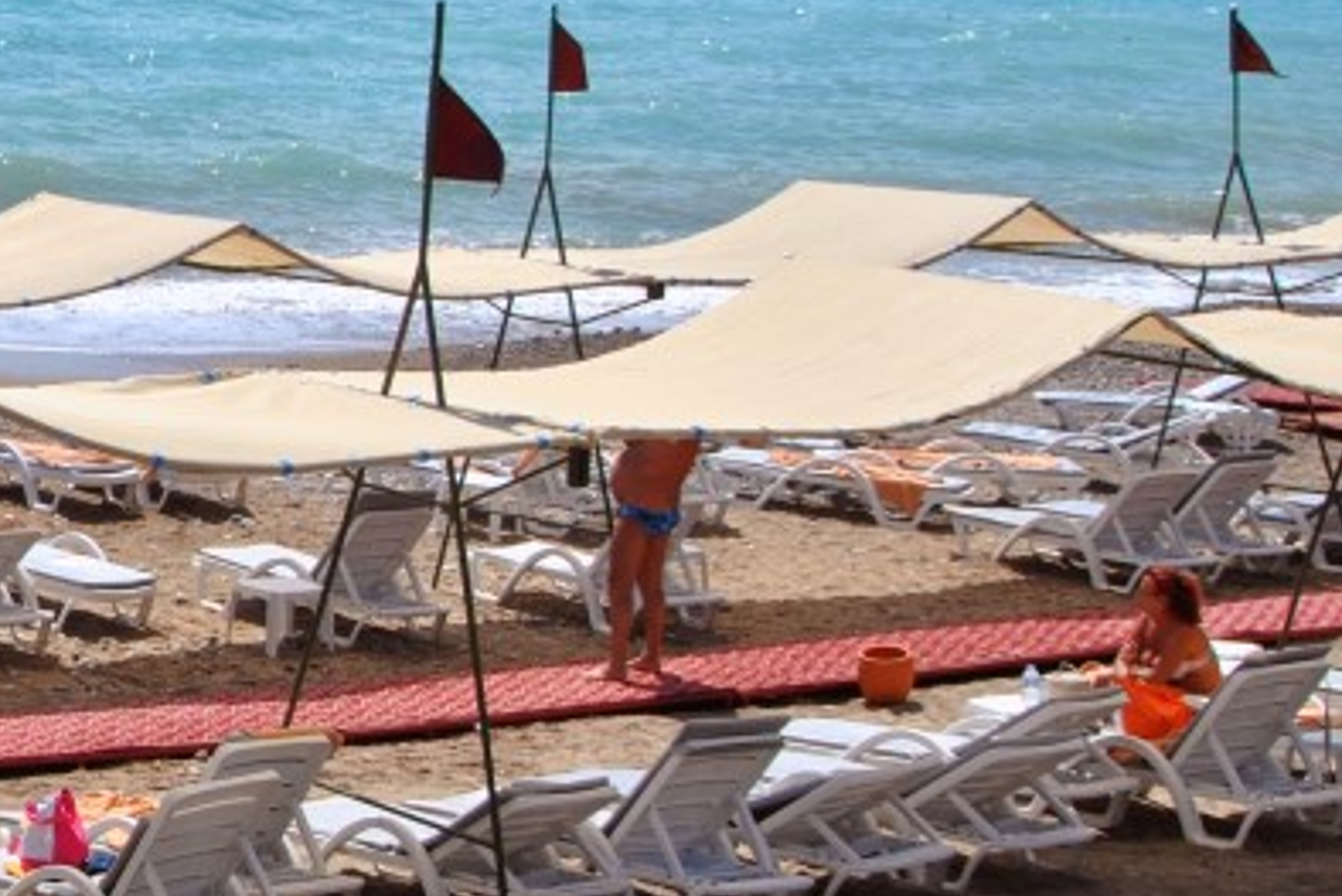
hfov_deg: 18.0
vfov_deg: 13.1
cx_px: -479
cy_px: 412
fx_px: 3915
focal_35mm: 105
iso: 100
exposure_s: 1/320
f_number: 9
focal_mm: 24
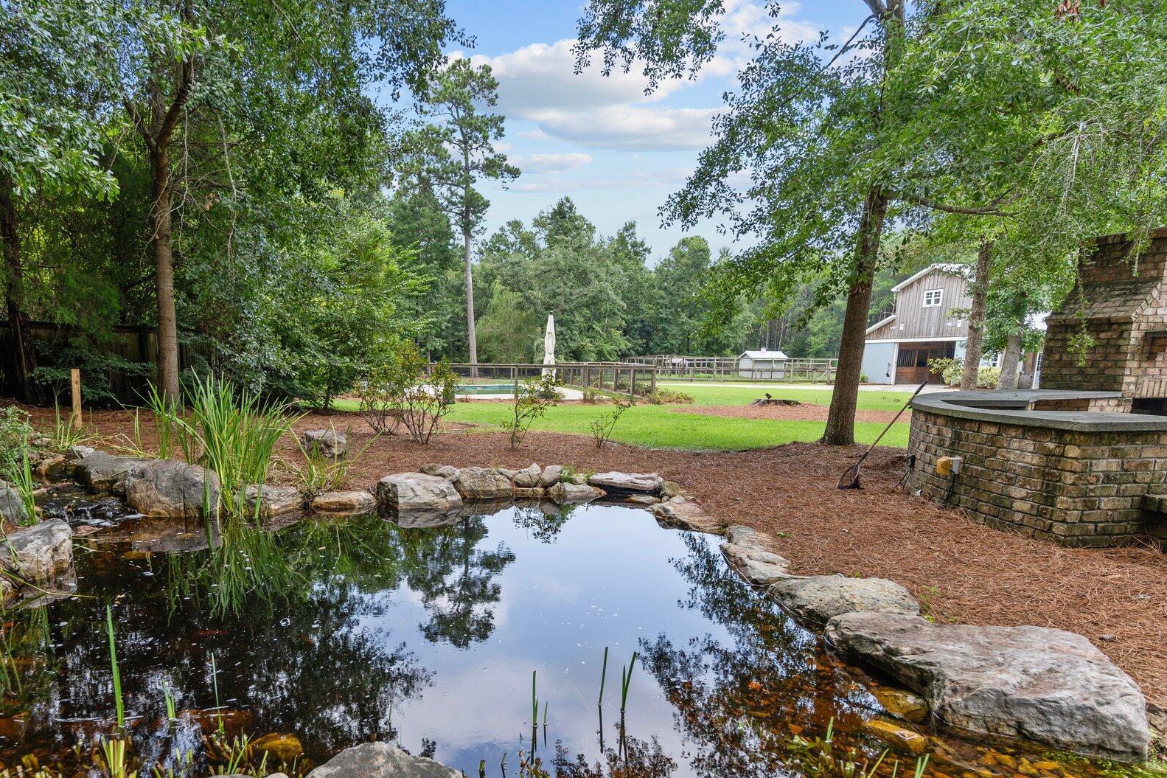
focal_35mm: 22
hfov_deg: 77.1
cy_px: 503
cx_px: 434
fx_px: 713
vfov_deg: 56.3
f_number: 3.2
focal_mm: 17
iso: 125
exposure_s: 1/500
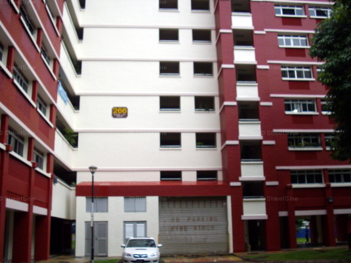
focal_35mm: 38
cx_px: 178
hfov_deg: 49.0
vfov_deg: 37.7
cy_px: 134
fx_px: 385
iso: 160
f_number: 2.8
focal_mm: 6.2
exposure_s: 1/60
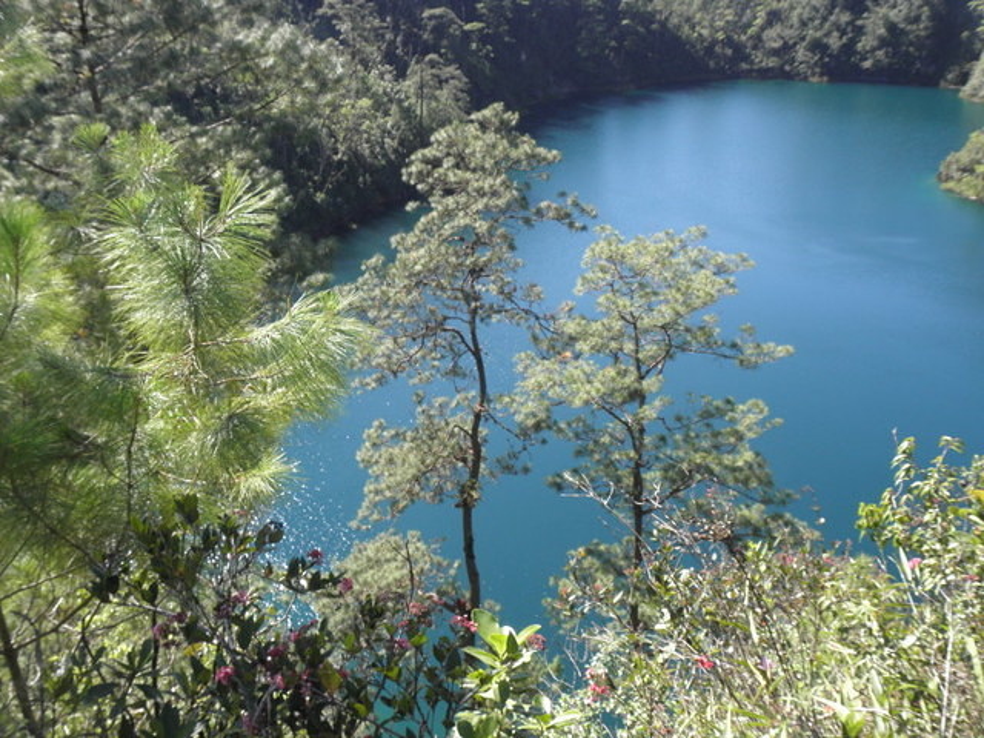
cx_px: 492
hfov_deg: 50.1
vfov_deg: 38.7
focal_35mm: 37
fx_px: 1052
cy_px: 369
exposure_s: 1/125
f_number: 5.6
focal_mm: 6.64
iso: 100
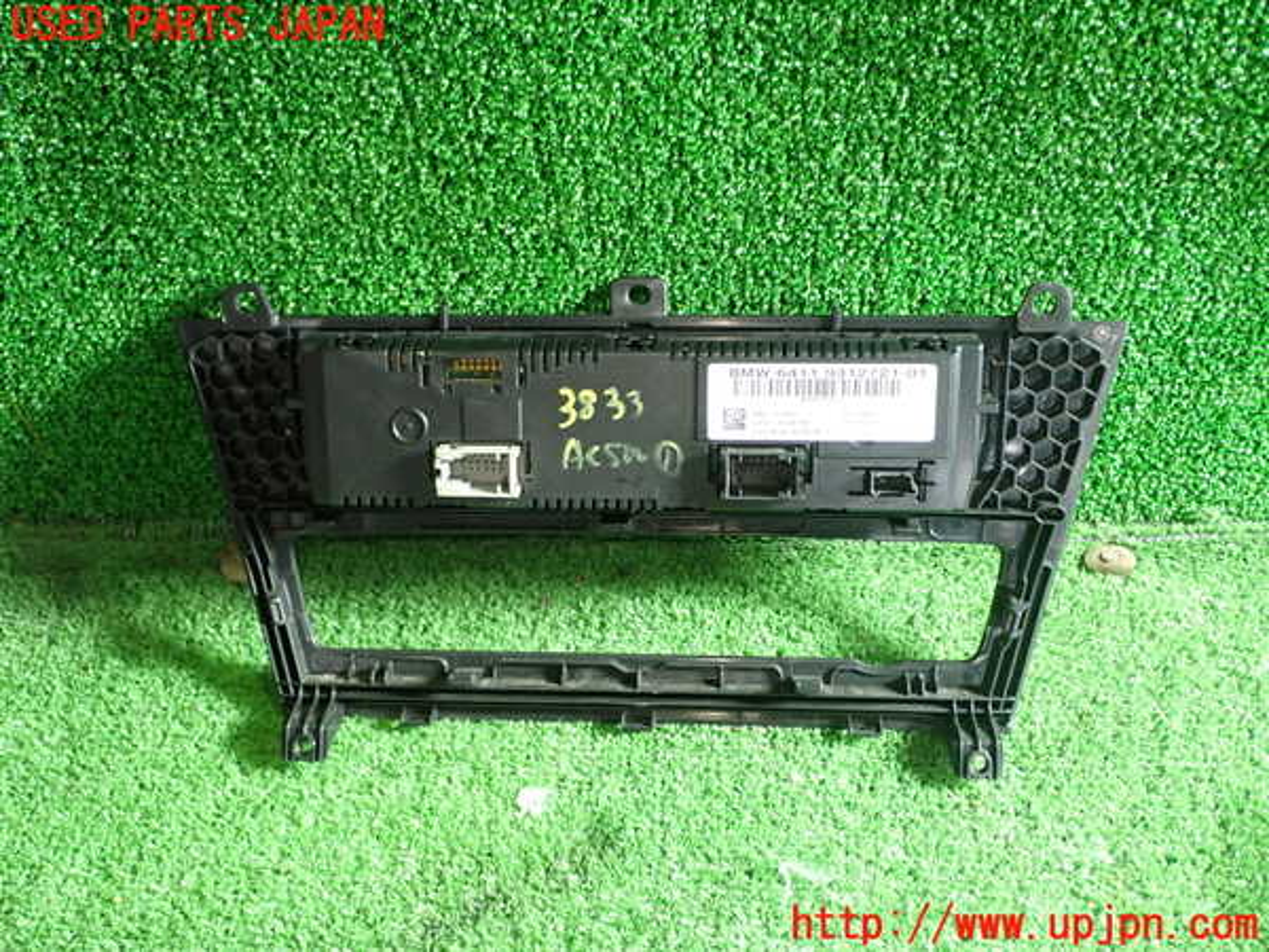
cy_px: 476
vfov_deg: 37.7
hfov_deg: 49.0
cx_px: 634
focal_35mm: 38
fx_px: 1393
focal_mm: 6.83
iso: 500
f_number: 2.7
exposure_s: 1/40
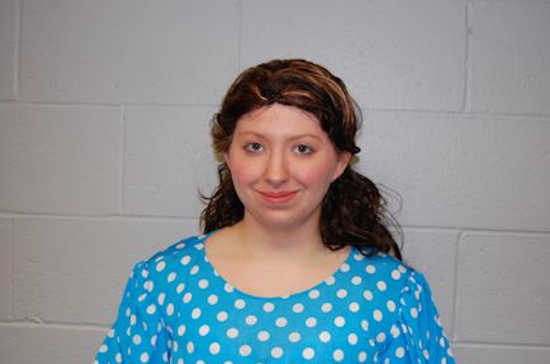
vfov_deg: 30.4
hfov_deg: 44.6
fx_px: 671
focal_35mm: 44
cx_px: 285
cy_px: 190
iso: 400
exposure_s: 1/60
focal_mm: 28
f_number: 4.2
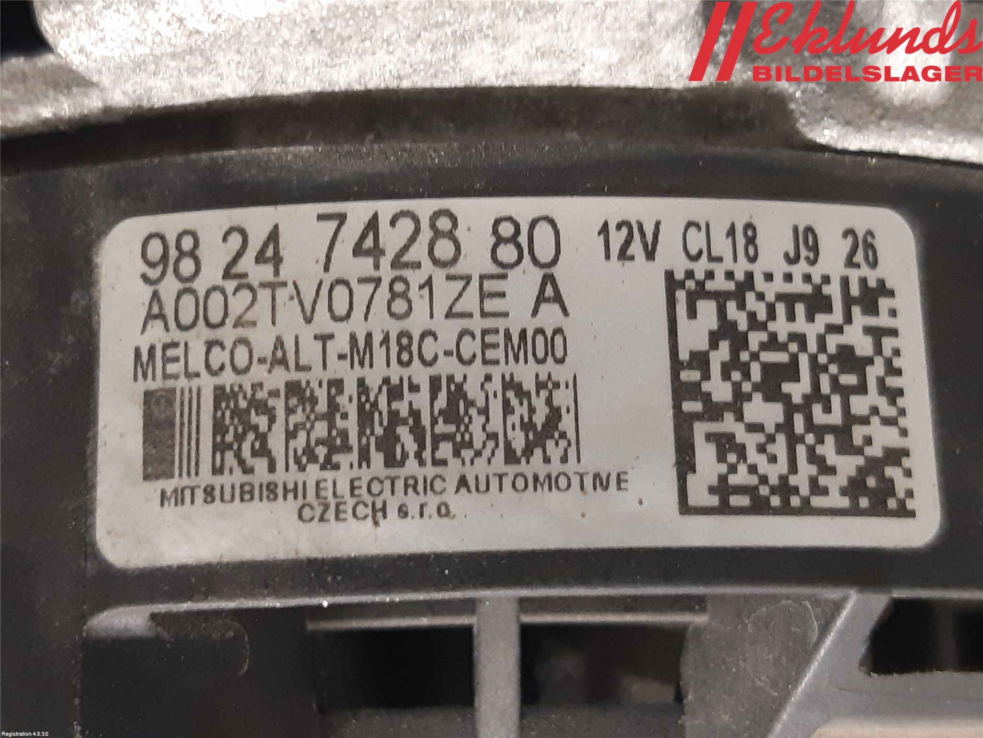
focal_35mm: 26
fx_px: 738
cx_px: 492
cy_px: 369
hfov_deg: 67.3
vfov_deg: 53.1
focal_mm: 3.93
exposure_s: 1/25
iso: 250
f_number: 1.7
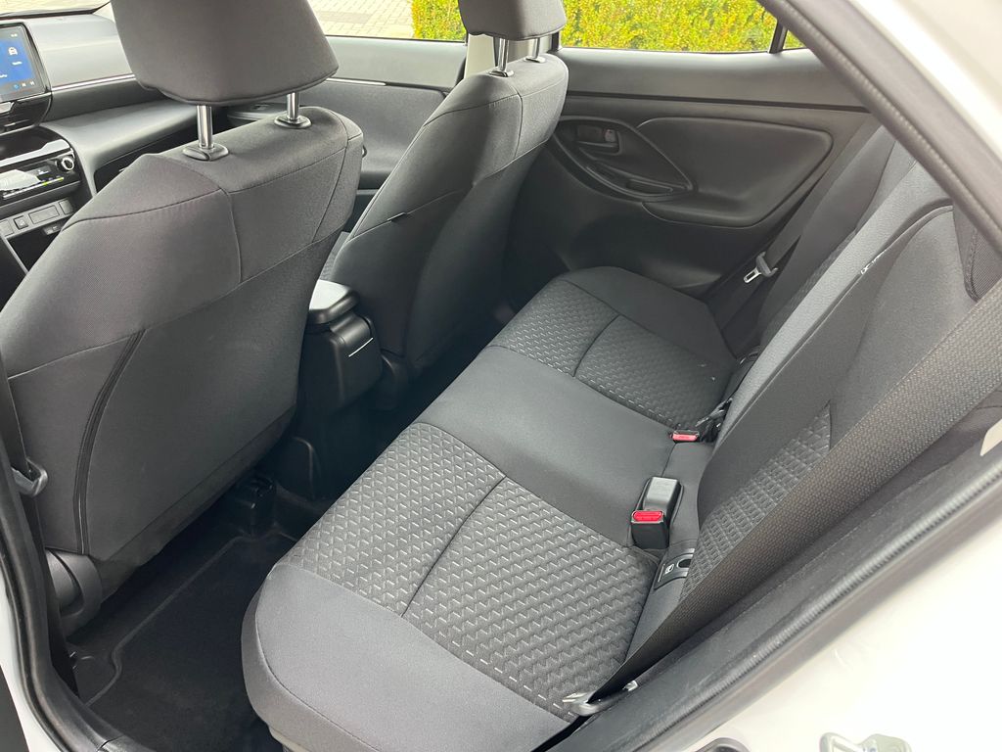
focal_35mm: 26
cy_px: 376
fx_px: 753
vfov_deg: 53.1
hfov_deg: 67.3
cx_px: 501
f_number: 1.6
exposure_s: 1/60
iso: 200
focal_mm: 5.1
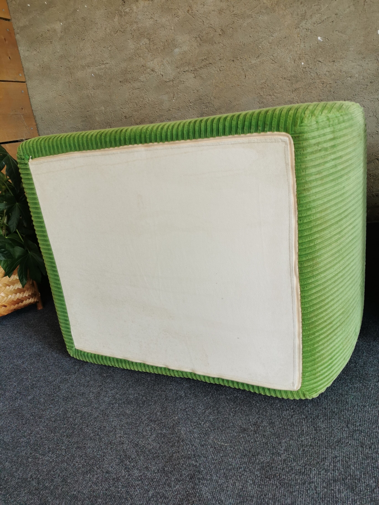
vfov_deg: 65.3
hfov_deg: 51.4
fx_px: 394
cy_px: 252
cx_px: 190
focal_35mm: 27
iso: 50
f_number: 1.8
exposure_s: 1/118
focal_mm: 5.58
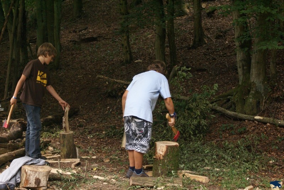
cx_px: 142
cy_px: 95
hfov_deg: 27.0
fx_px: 592
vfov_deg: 18.2
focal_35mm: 75
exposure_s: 1/250
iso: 400
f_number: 5.6
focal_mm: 50
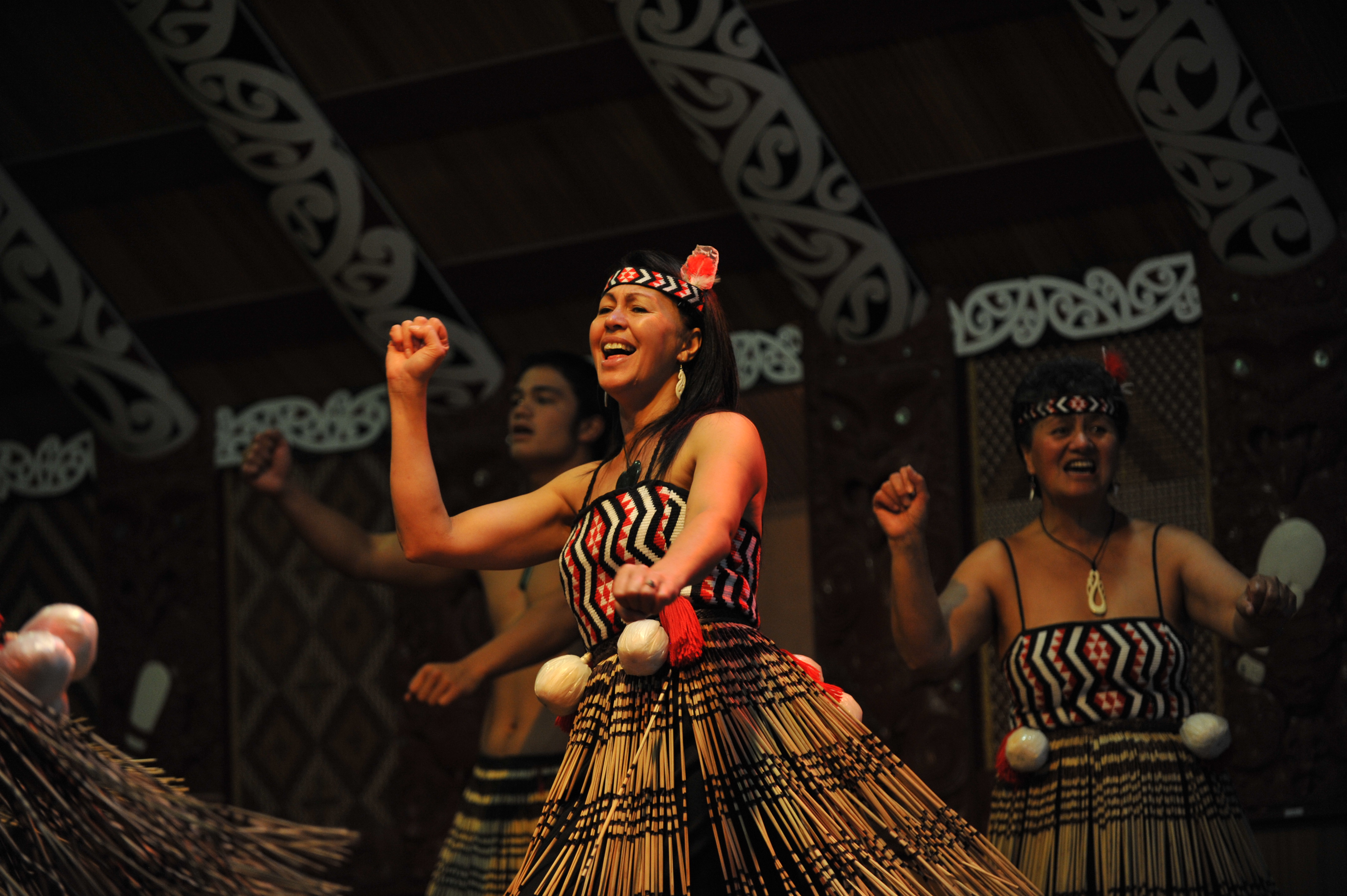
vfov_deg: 11.4
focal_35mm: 120
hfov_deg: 17.1
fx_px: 4487
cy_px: 448
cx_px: 674
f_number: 3.2
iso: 1250
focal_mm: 120
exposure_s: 1/320
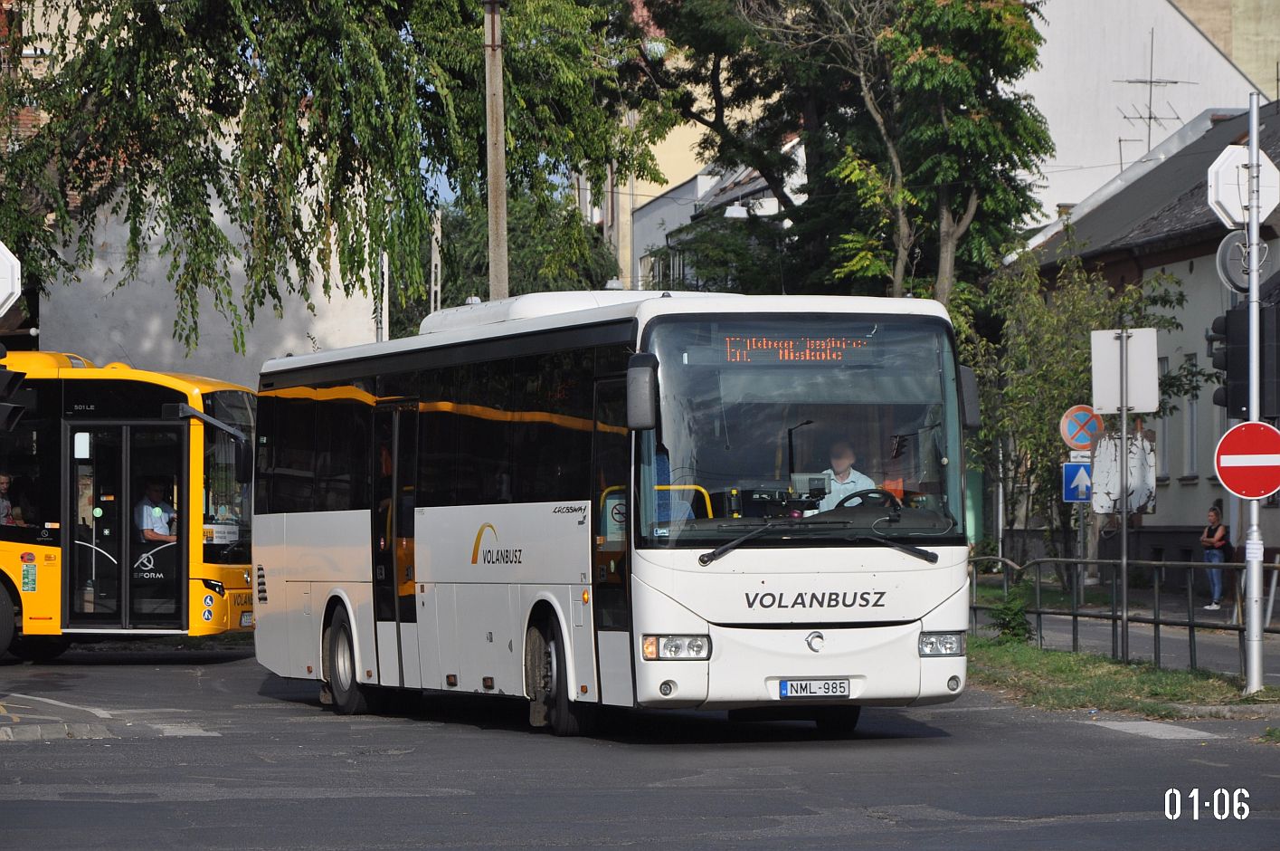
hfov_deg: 14.9
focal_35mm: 138
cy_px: 426
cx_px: 640
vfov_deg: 9.9
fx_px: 4901
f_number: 6.3
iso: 400
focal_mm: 92
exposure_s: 1/1600
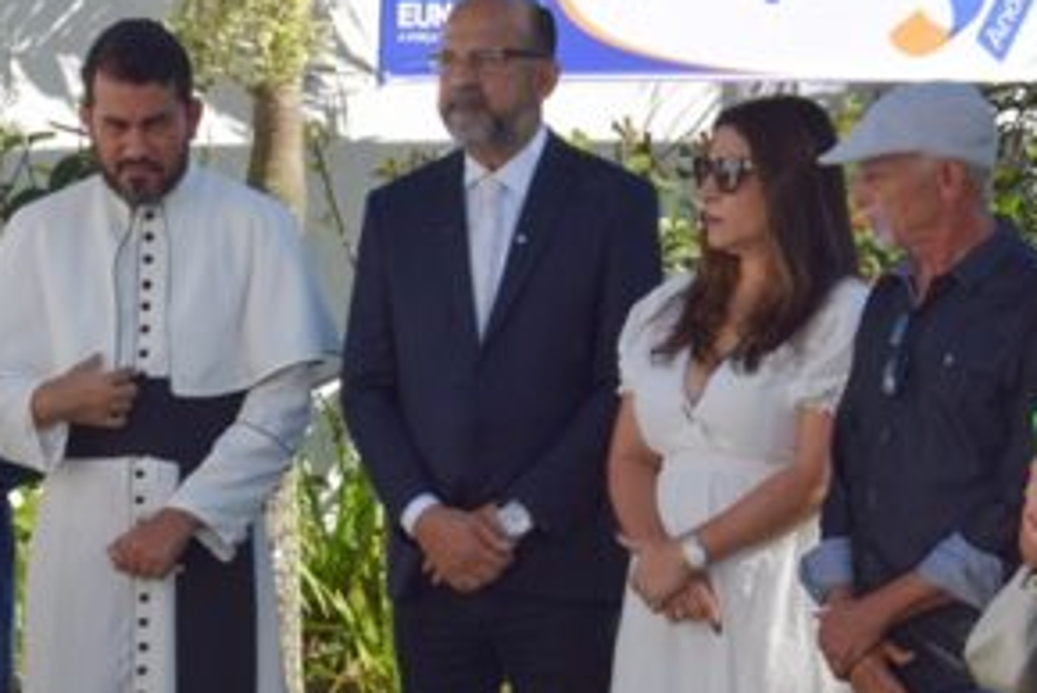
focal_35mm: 184
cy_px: 359
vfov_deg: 7.5
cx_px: 347
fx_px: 5305
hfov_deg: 11.2
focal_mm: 48
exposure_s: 1/200
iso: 100
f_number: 10
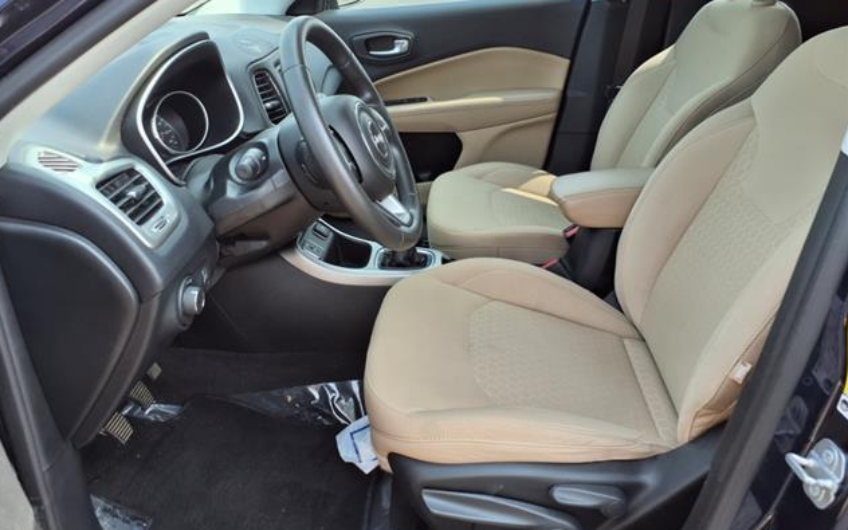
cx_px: 420
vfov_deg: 43.0
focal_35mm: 29
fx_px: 670
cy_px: 225
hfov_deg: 64.6
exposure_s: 1/286
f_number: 1.9
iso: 40
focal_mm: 3.58
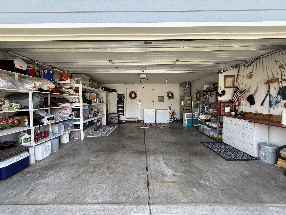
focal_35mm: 14
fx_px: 116
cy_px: 108
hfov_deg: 102.1
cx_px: 143
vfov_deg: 85.7
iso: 50
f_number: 2.2
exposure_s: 1/99
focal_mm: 2.22
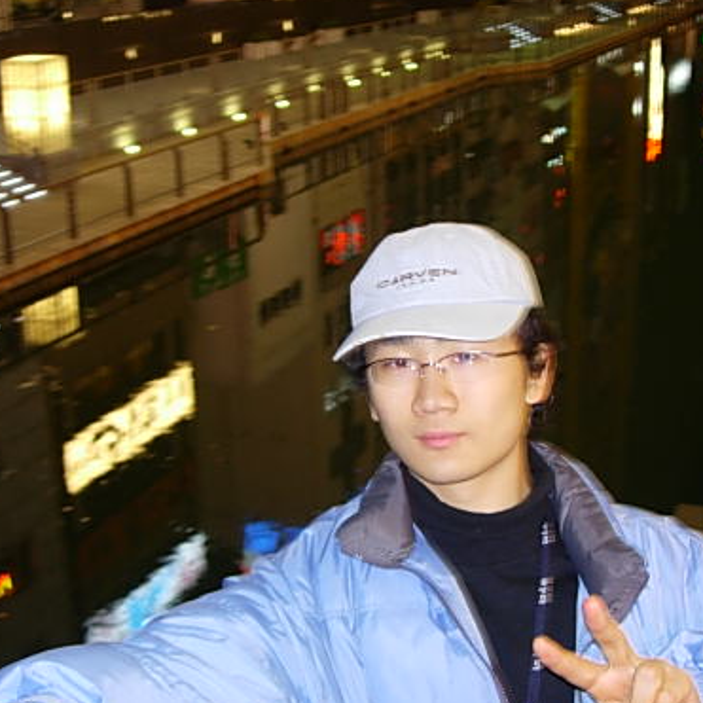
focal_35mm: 58
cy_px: 351
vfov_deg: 29.6
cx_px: 487
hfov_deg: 29.3
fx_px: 1333
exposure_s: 1/5
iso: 79
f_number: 2.8
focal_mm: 7.8
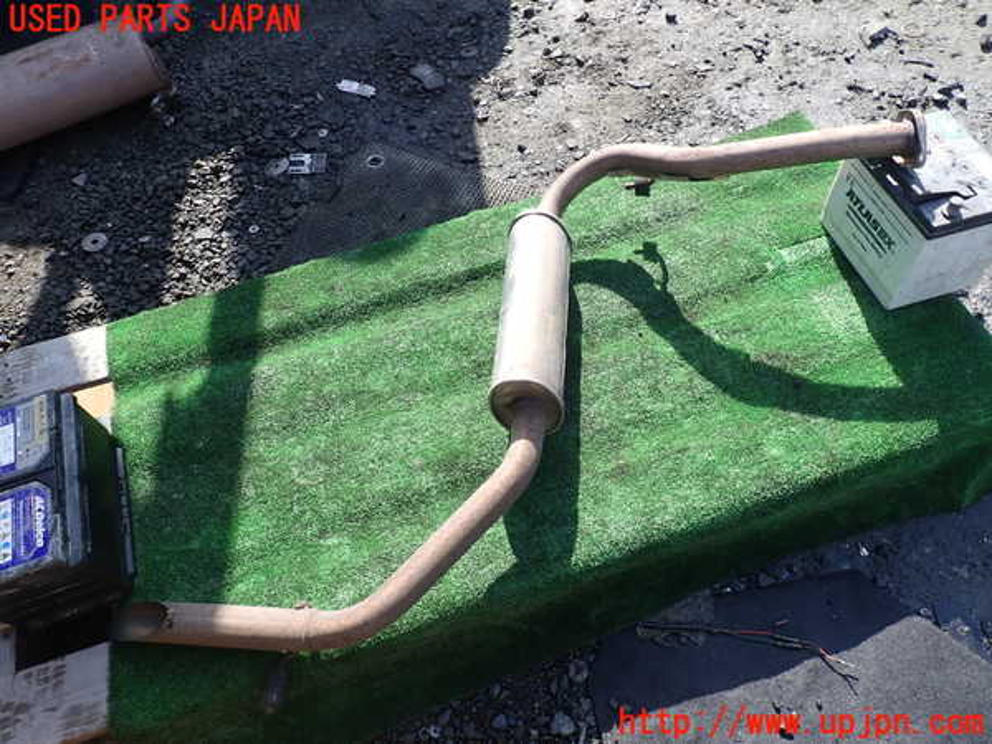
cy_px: 372
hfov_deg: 69.4
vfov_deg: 54.9
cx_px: 496
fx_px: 716
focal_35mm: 25
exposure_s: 1/320
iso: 100
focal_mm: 4.5
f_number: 2.8
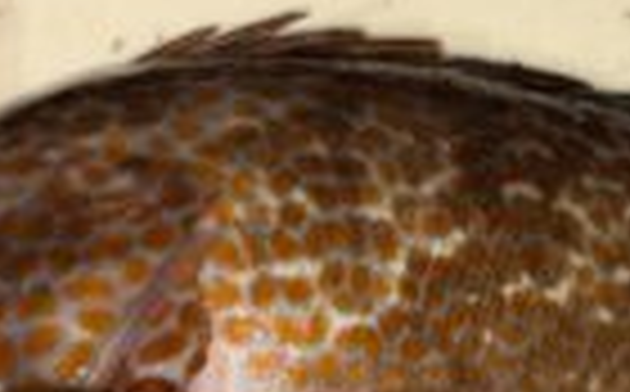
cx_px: 486
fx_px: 1354
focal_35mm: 79
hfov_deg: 25.8
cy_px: 189
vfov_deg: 16.4
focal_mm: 5.96
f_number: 1.6
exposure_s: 1/52
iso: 40
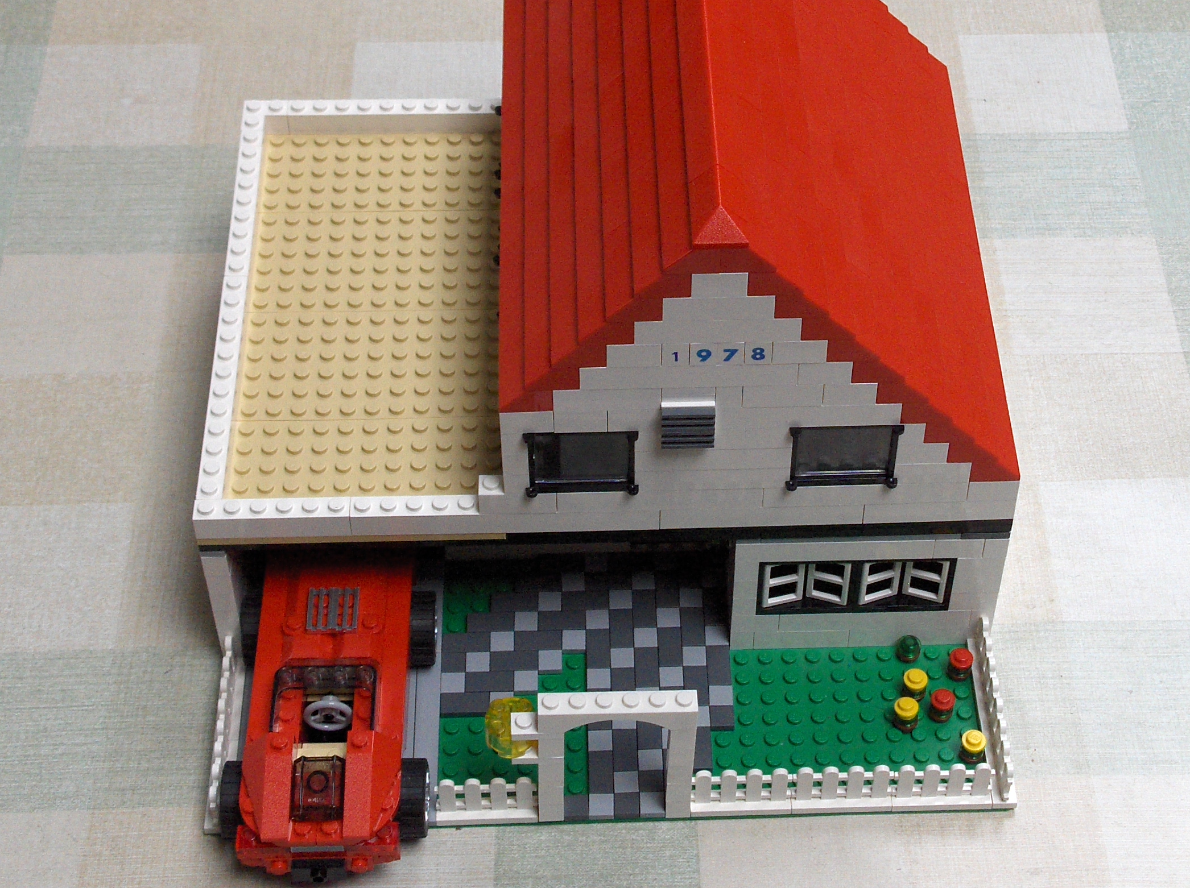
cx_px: 673
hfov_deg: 33.8
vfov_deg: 25.5
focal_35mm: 57
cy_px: 364
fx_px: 1956
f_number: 3.2
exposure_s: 1/203
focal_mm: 9.5
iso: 200
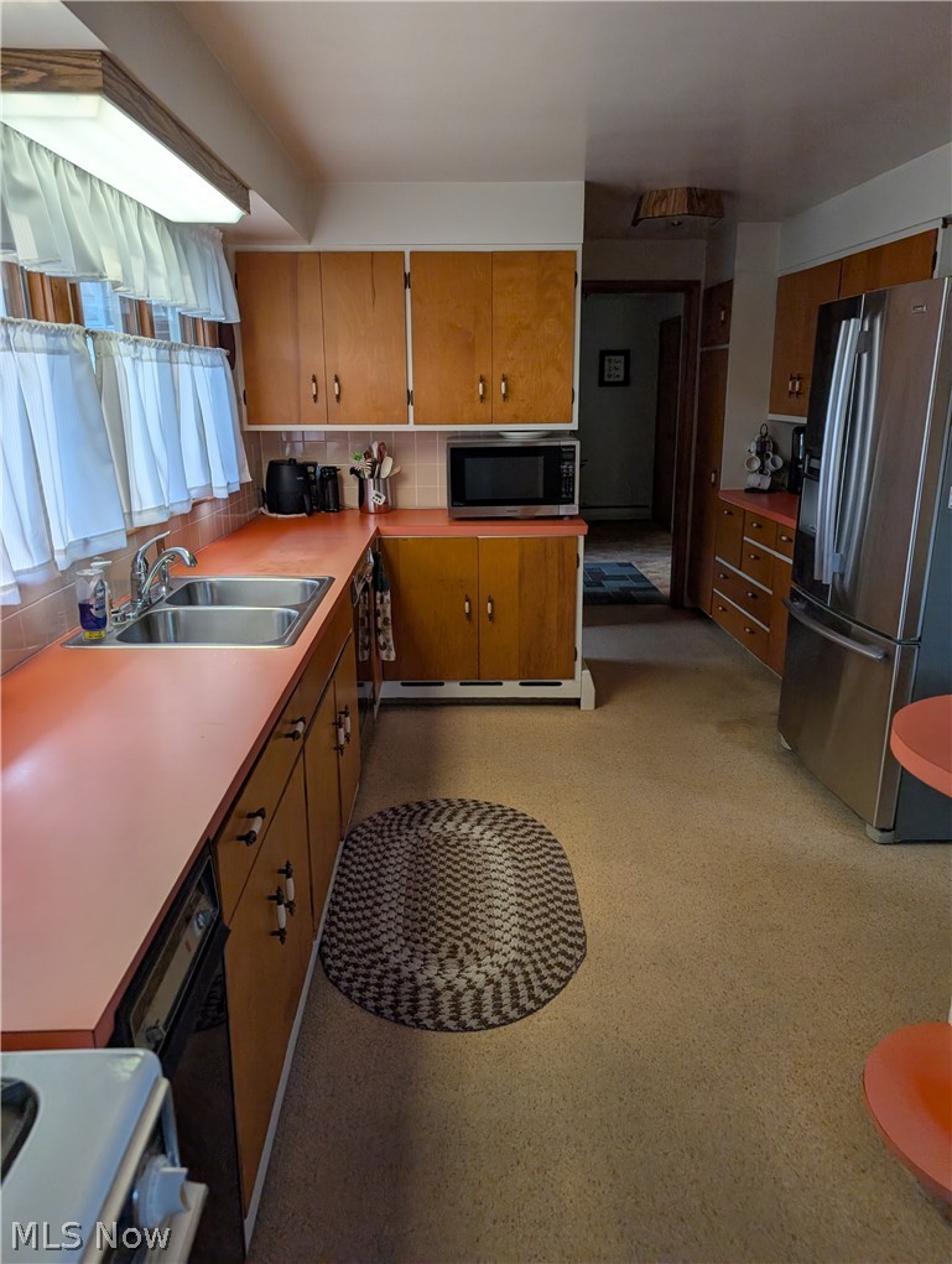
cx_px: 476
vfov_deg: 71.5
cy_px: 632
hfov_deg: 56.9
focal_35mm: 24
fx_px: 878
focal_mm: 6.9
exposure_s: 1/240
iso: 143
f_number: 1.68
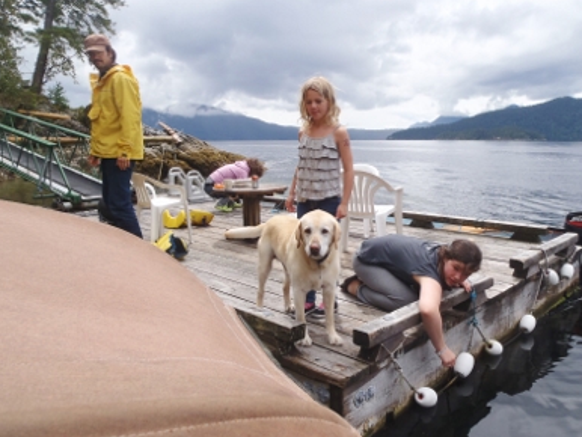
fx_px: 488
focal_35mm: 29
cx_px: 299
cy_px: 225
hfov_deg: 61.6
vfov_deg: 48.3
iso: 80
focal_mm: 5
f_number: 4.5
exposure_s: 1/500
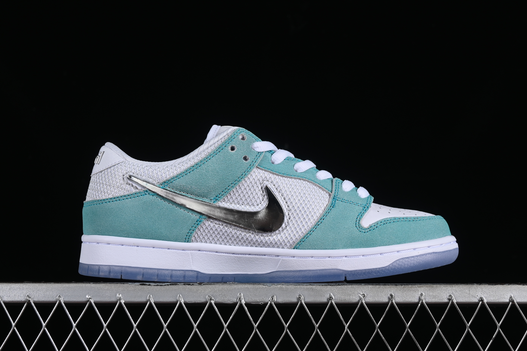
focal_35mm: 75
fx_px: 1098
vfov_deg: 18.2
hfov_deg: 27.0
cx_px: 264
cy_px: 176
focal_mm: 50
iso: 160
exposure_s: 1/80
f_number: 8
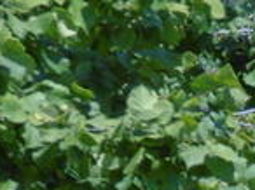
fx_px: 14268
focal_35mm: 1940
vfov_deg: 0.8
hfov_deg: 1.0
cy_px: 272
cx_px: 526
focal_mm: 65.1
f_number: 5.9
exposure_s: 1/500
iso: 100
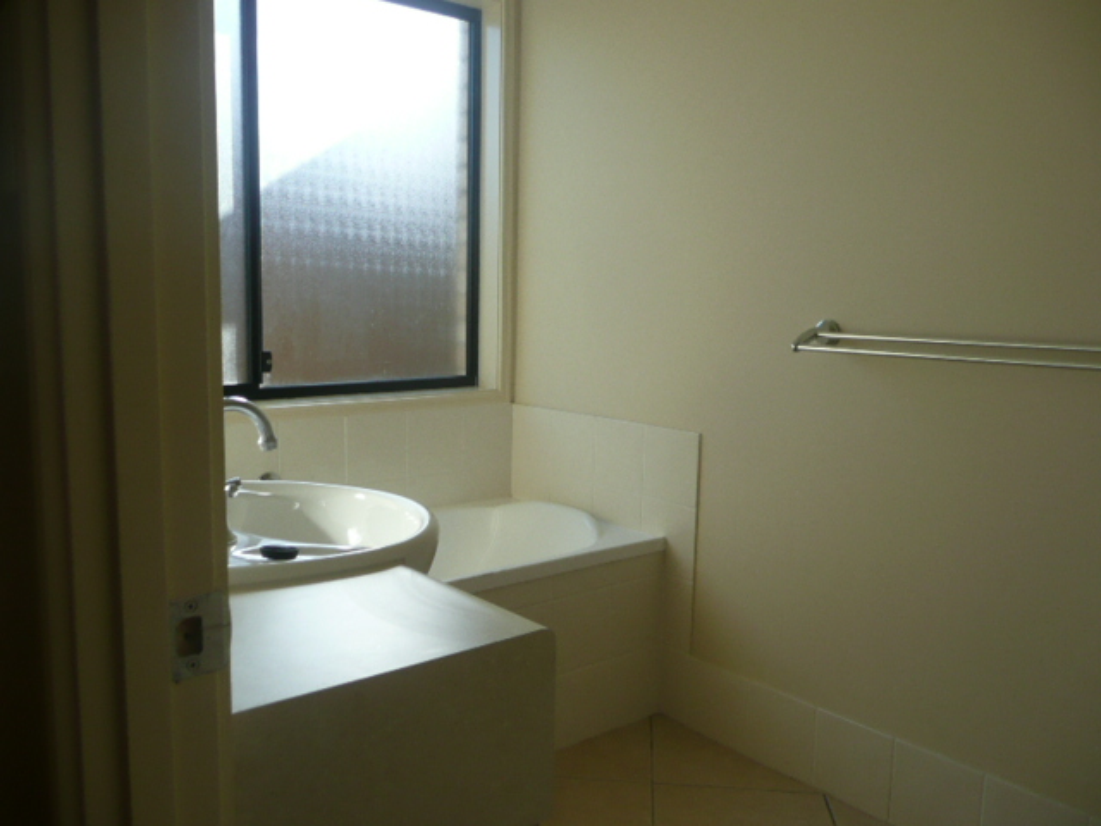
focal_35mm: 28
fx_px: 891
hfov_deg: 63.4
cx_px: 550
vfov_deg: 49.7
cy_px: 413
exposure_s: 1/160
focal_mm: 4.6
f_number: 3.3
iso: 100
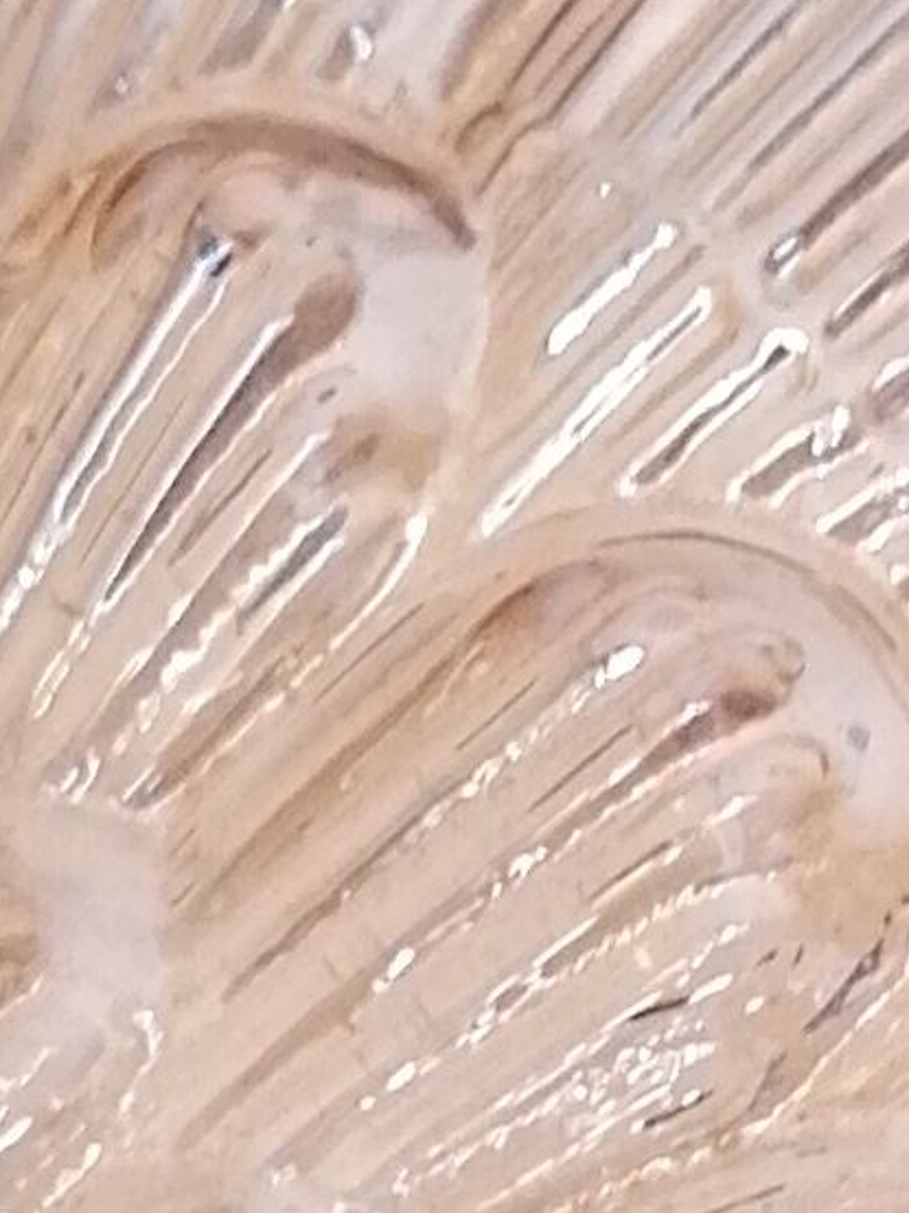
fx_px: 6833
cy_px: 1671
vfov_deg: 9.9
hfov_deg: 7.6
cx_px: 966
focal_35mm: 195
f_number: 1.8
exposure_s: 1/60
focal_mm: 4.75
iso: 160
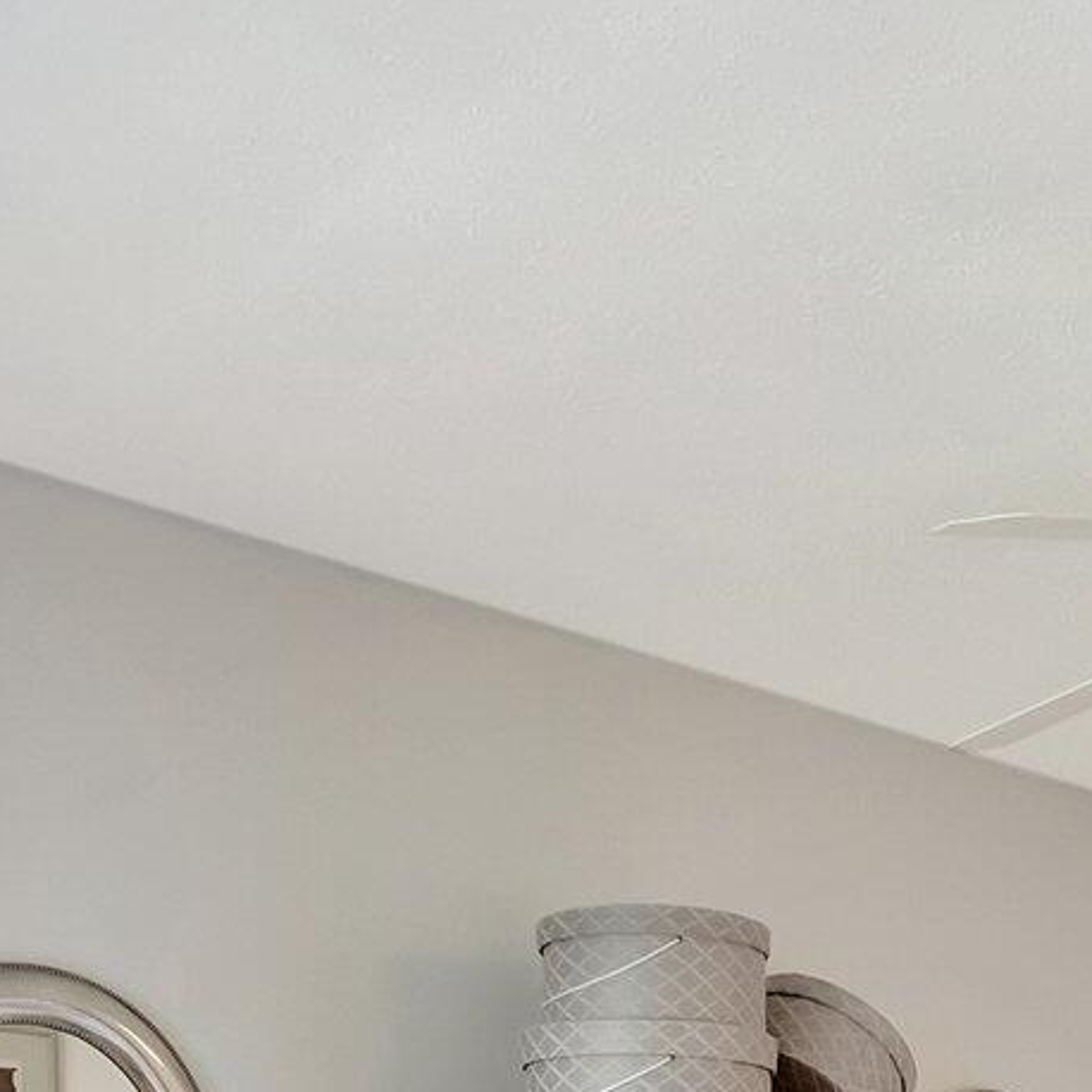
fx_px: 2034
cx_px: 1001
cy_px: 1391
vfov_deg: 26.0
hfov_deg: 28.8
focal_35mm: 57
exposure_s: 1/15
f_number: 8
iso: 1800
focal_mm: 10
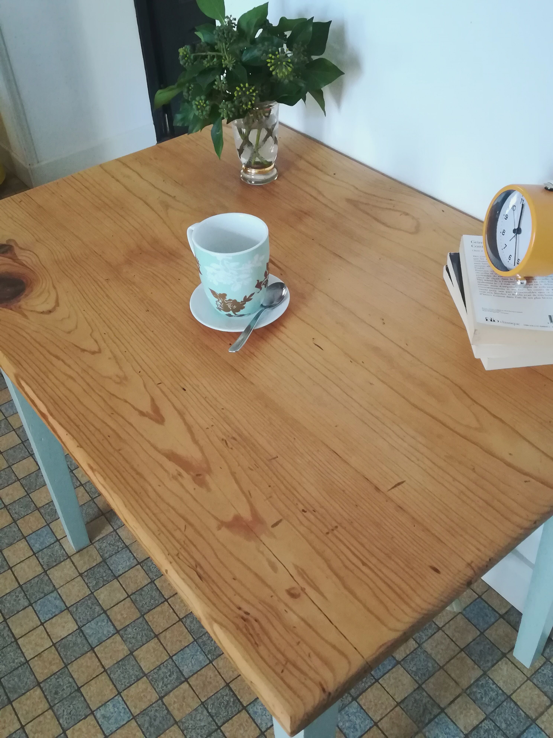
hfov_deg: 42.9
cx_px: 276
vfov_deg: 55.4
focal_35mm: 33
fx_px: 703
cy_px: 369
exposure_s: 1/20
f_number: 2.2
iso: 500
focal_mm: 3.83
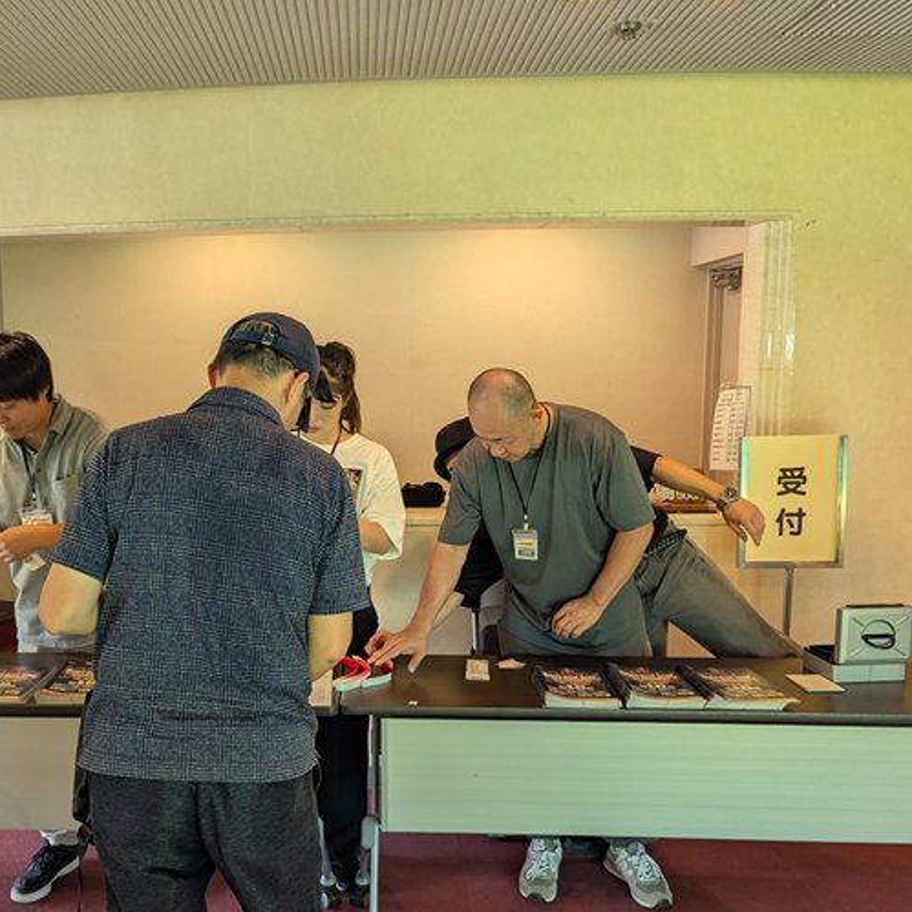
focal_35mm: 33
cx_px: 323
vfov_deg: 49.7
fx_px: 984
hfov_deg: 49.1
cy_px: 501
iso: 401
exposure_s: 1/103
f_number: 1.85
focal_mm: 6.81
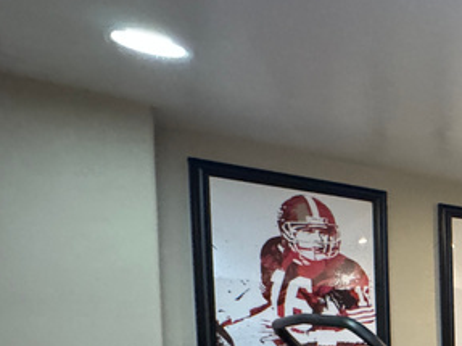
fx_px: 667
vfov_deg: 26.5
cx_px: 771
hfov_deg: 24.3
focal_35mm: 50
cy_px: 394
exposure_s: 1/60
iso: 1000
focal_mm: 2.22
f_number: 2.2
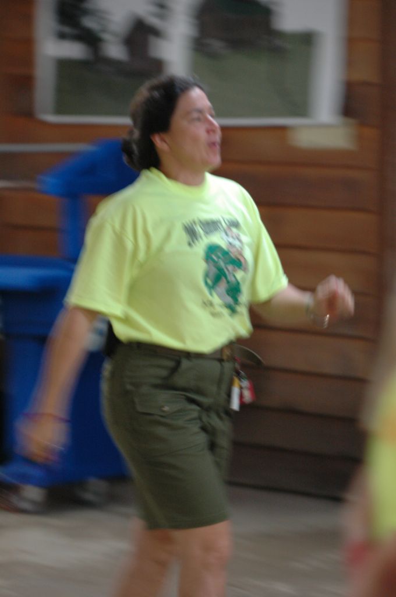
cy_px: 298
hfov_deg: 6.8
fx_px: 3350
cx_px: 198
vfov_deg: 10.2
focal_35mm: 202
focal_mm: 135
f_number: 2.8
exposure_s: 1/30
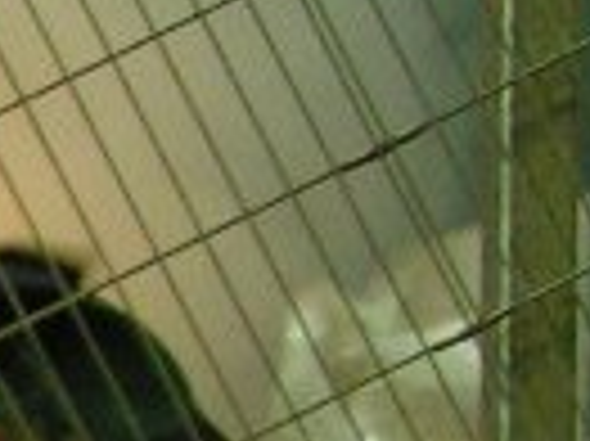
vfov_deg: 5.4
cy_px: 1148
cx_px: -1076
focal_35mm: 263
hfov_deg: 6.9
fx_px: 4479
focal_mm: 6.6
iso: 160
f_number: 2.8
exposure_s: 1/30
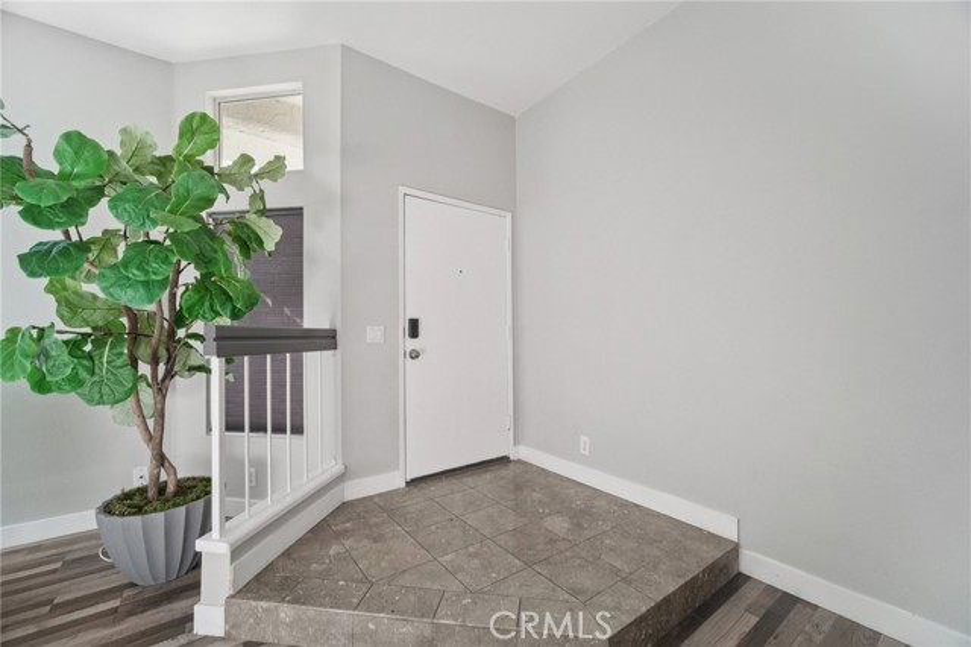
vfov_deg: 81.1
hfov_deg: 104.3
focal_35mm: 14
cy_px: 324
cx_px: 486
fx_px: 377
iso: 160
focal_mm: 9
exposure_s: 1/6
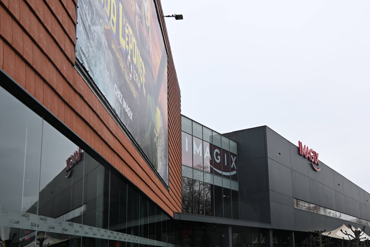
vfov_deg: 33.7
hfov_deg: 49.4
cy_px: 175
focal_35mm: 39
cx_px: 214
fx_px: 401
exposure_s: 1/250
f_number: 5.6
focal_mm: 18
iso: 200
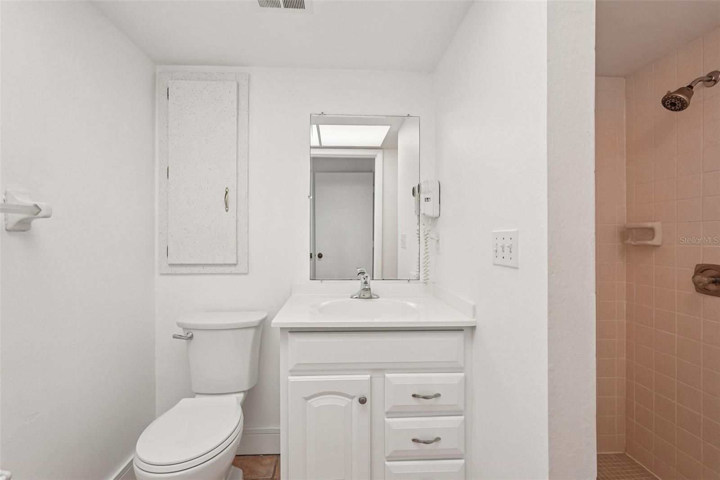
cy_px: 240
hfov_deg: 96.7
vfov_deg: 73.7
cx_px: 360
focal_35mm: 16
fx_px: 320
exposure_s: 1/60
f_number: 8
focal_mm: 16
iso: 400
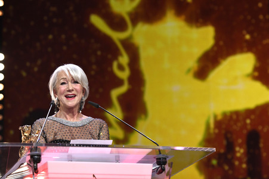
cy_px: 90
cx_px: 134
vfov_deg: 10.1
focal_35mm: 135
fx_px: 1008
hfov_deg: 15.2
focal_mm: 135
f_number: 3.5
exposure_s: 1/250
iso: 3200
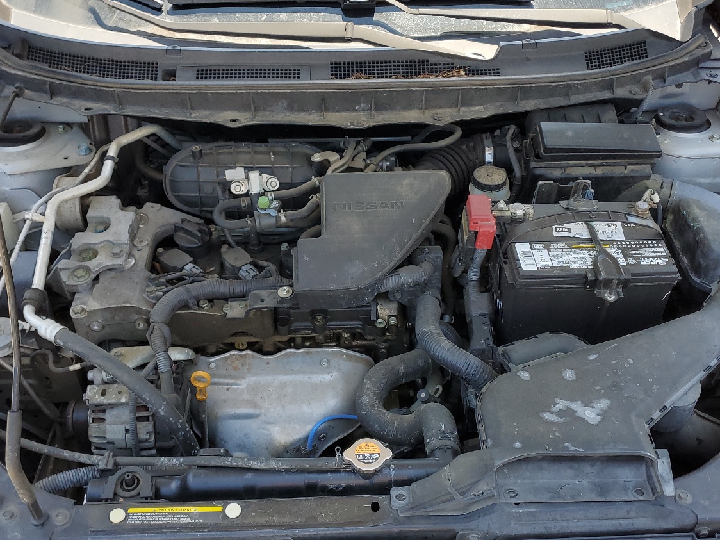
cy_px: 281
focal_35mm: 37
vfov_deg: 38.7
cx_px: 361
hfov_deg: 50.1
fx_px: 770
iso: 50
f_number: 1.5
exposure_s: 1/476
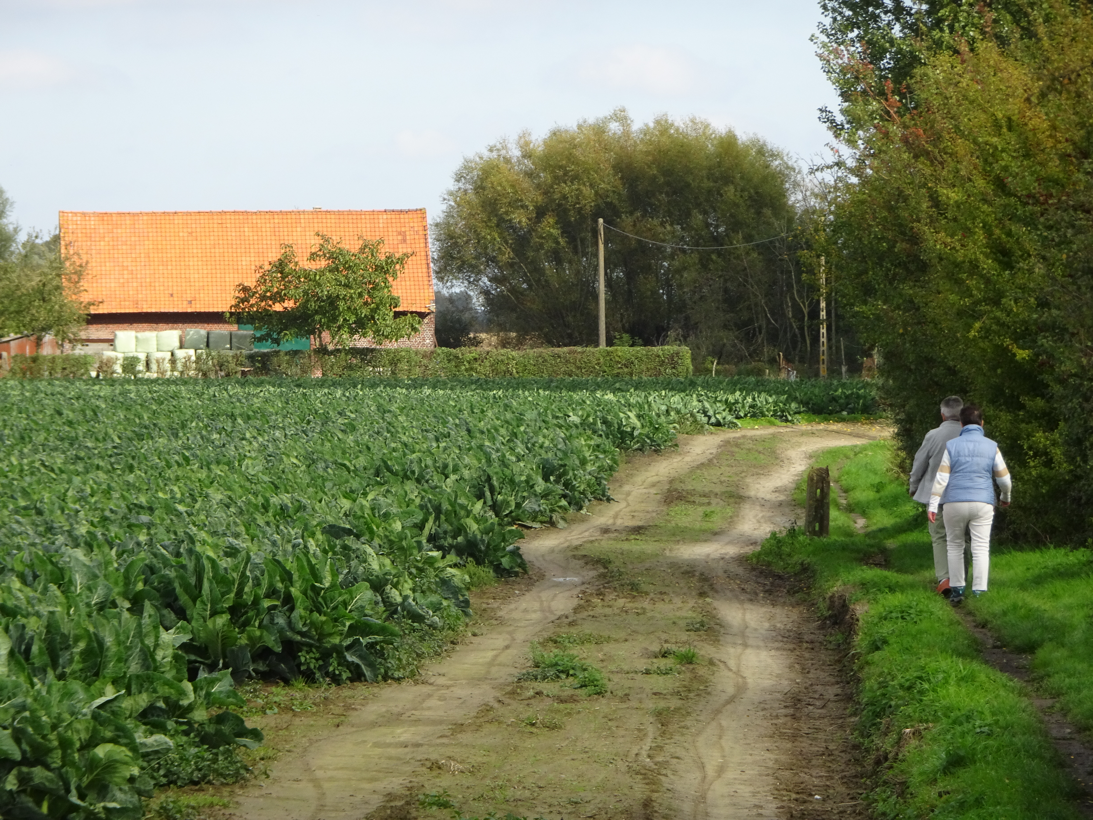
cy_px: 410
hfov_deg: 10.2
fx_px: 6126
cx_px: 546
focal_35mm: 194
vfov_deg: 7.7
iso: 100
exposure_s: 1/200
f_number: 6.3
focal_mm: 33.17
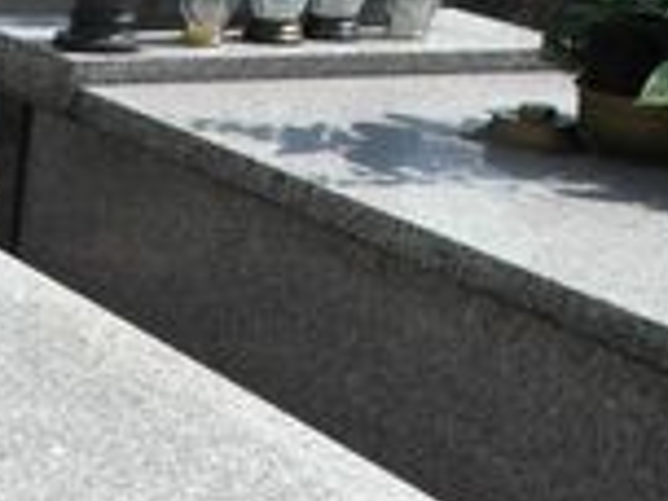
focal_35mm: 101
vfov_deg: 14.3
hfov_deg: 17.4
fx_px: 1949
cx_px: -352
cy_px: 554
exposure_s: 1/500
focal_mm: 5.2
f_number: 4.4
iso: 80
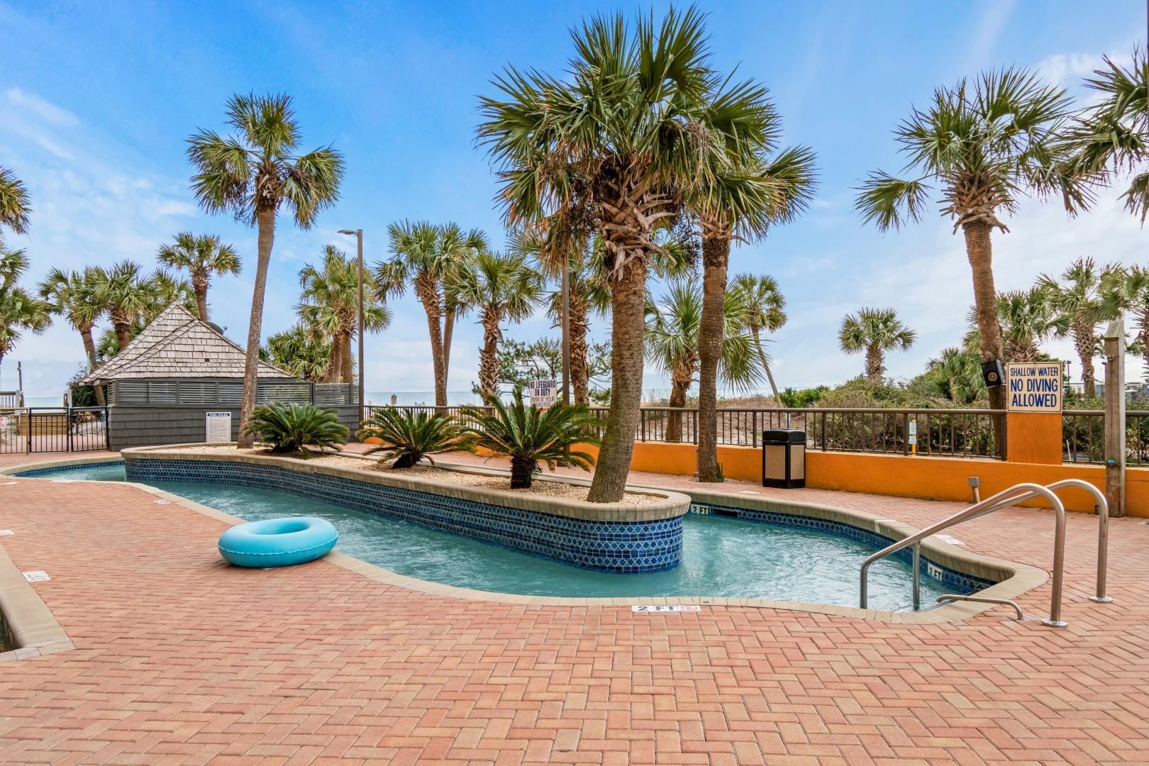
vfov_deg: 57.2
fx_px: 702
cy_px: 383
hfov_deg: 78.6
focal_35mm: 22
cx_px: 574
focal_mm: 15
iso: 100
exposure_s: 1/125
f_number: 5.6
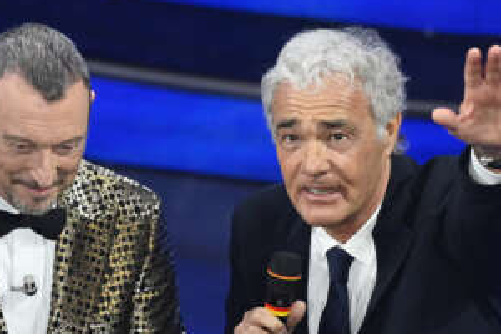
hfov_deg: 4.3
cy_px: 312
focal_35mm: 480
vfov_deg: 2.9
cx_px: 214
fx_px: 6679
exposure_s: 1/640
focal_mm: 240
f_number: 3.5
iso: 4000
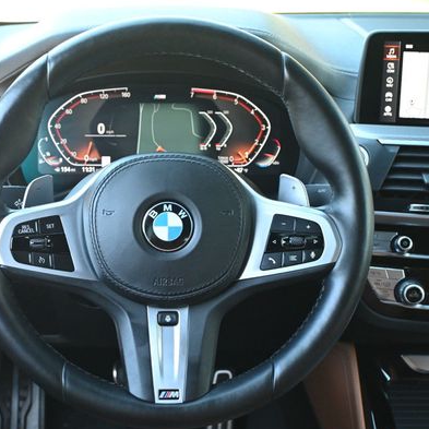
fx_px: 772
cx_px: 167
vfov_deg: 31.1
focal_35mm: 55
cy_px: 223
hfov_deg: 31.0
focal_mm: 26.5
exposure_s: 1/125
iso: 2000
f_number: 4.5
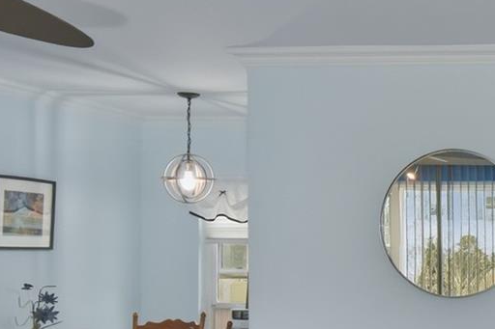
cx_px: 599
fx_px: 825
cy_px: 219
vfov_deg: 22.5
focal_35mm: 60
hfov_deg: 28.8
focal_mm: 10
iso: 400
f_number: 4.5
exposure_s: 1/60
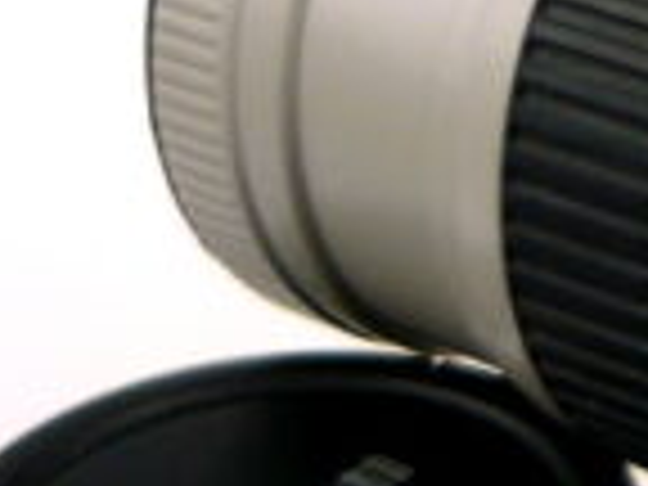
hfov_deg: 7.8
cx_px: 1260
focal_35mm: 242
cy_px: 135
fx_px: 4530
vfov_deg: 6.1
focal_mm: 6
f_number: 2.9
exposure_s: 1/125
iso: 100
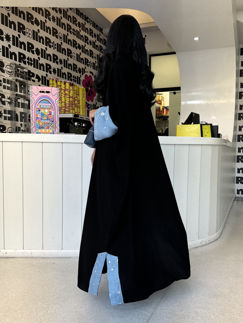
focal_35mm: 24
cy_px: 162
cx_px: 122
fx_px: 225
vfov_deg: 71.6
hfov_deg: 56.8
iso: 100
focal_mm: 6.76
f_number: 1.78
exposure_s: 1/120
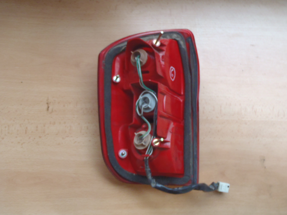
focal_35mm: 37
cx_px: 144
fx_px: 307
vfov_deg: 38.7
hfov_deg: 50.1
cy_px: 108
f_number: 4.7
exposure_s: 1/8
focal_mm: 6.64
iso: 400
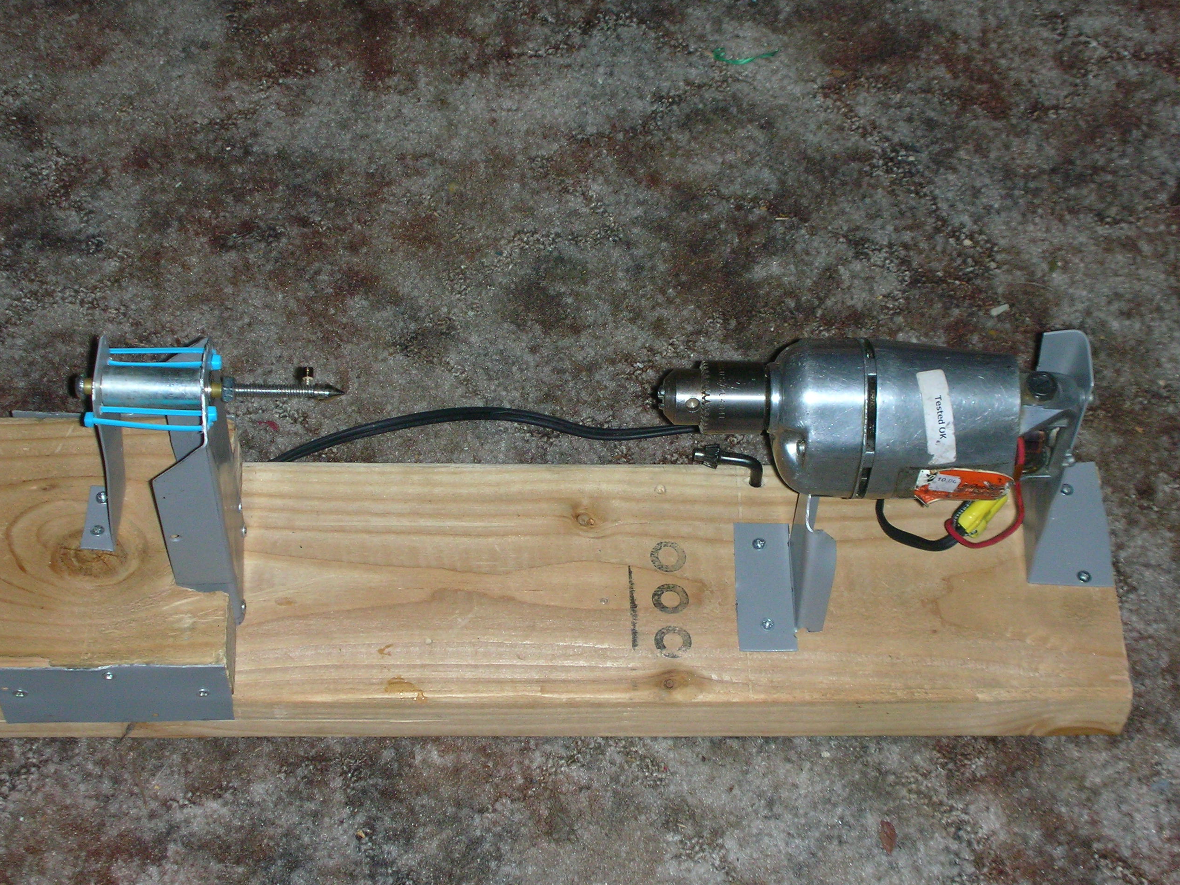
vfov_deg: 18.2
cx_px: 584
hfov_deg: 24.1
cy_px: 430
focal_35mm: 81
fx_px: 2761
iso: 100
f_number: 4.4
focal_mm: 12.2
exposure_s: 1/120
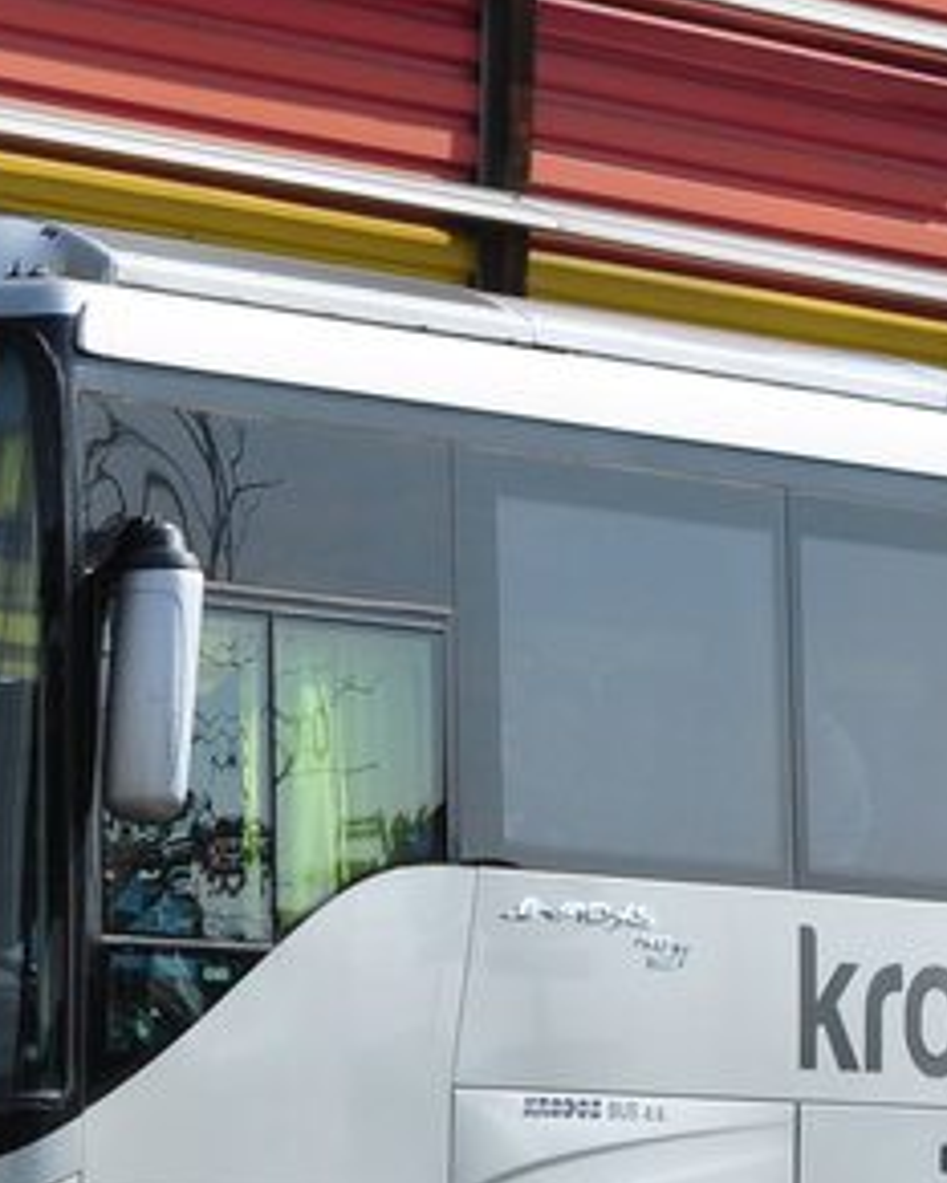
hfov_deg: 6.7
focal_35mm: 232
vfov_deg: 8.3
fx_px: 8124
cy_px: 474
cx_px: 102
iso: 200
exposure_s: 1/320
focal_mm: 40
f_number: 9
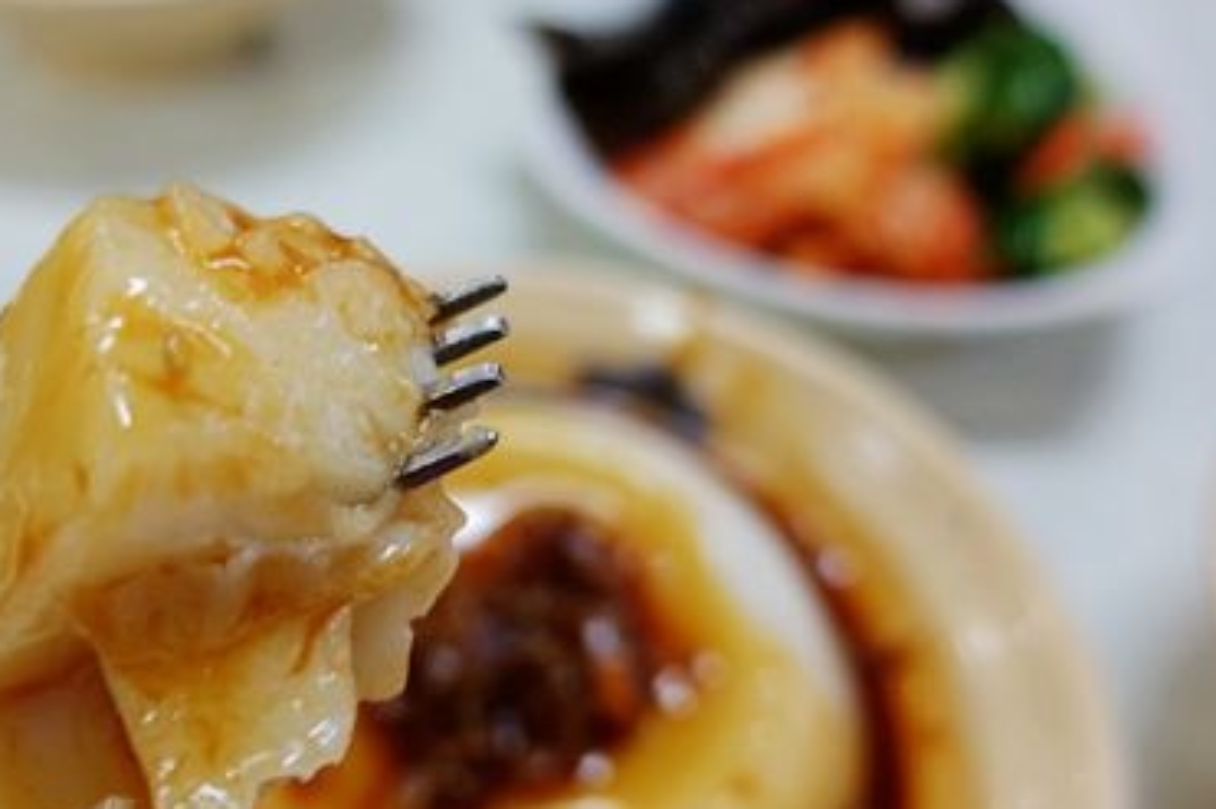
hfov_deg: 45.5
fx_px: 1418
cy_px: 539
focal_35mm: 42
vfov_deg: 31.6
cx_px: 374
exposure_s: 1/30
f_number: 1.8
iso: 125
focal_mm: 8.8
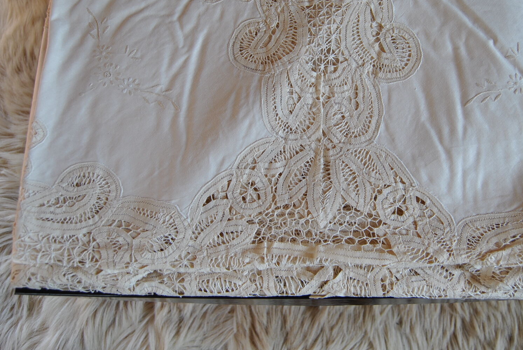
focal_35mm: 35
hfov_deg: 54.2
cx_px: 300
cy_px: 145
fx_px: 509
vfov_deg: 37.9
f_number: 4
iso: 200
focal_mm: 18
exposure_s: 1/60
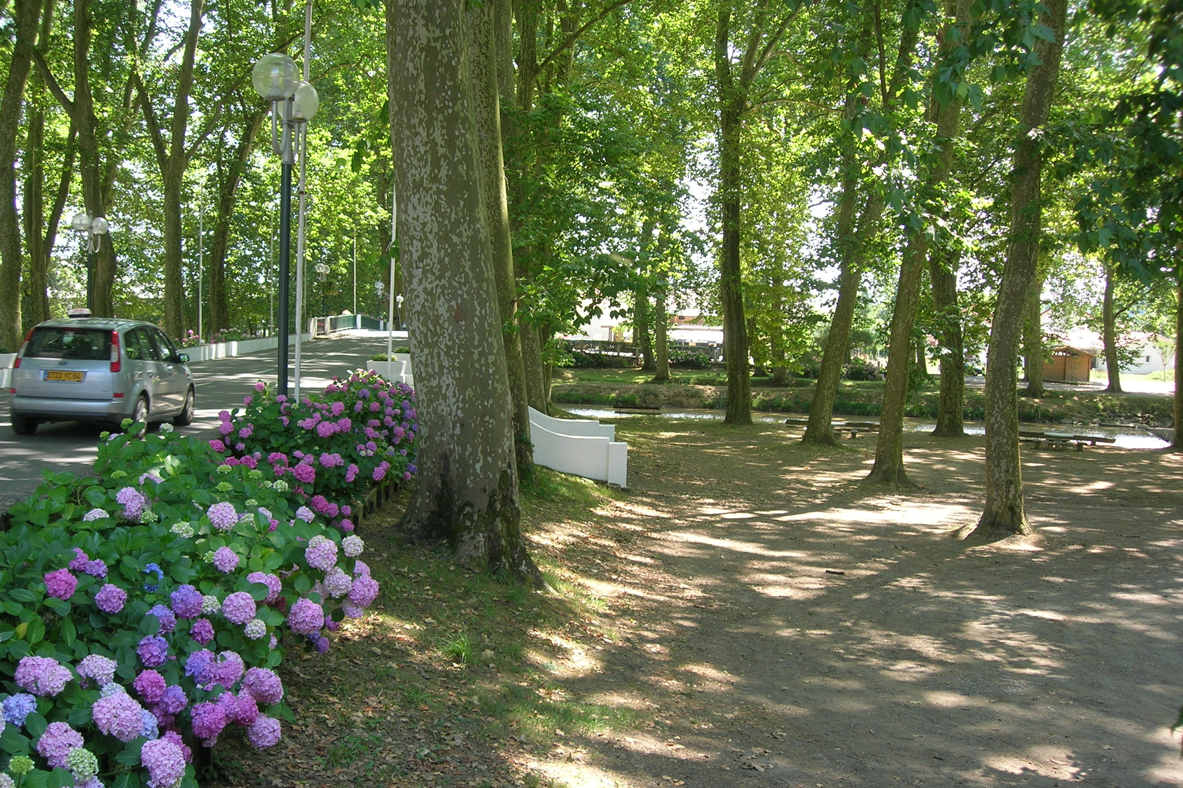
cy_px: 424
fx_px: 1314
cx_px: 589
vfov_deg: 33.4
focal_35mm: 40
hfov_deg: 48.5
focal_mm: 7.8
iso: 64
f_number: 2.8
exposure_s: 1/138
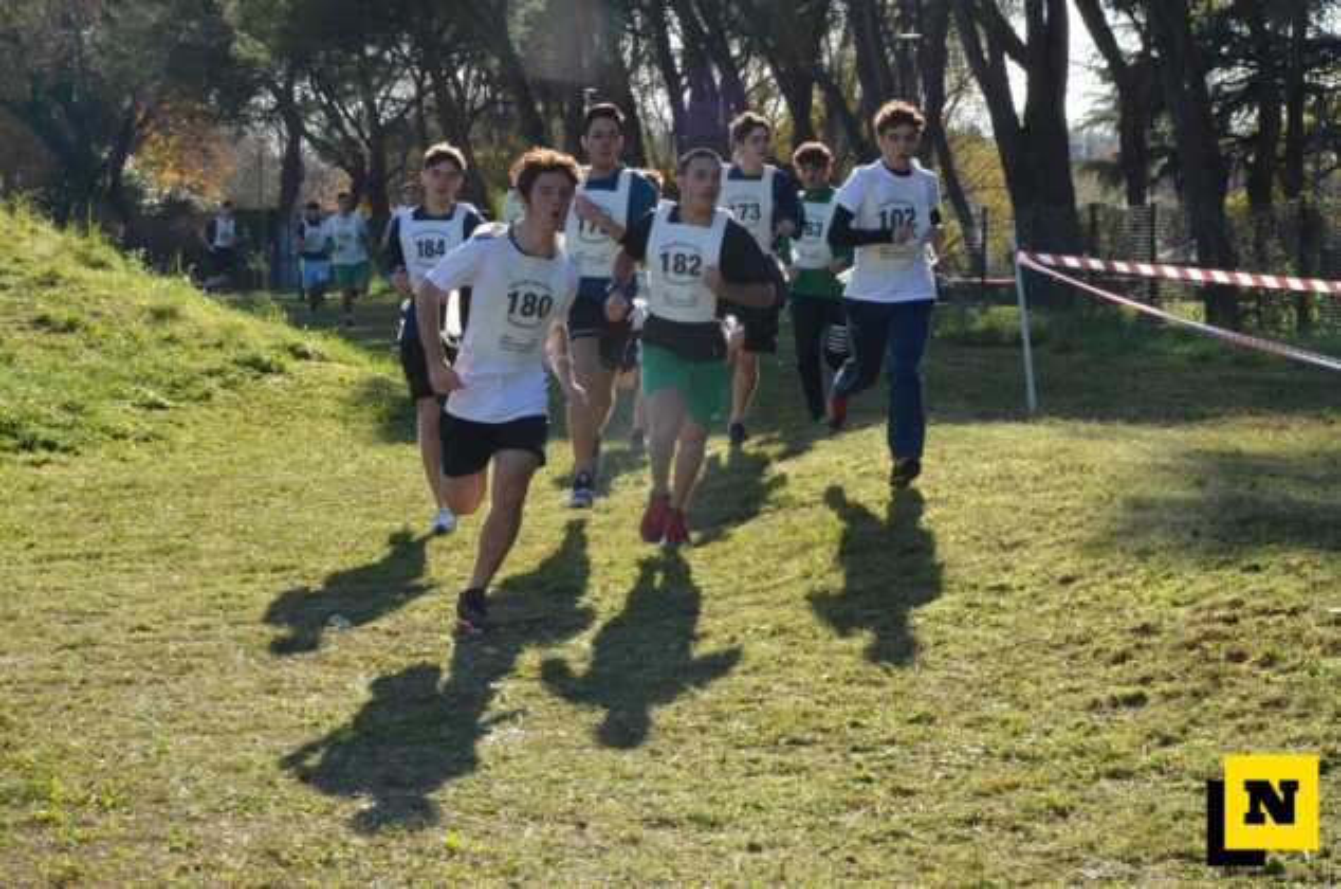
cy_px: 444
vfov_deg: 13.0
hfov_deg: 19.5
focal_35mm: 105
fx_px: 3903
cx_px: 670
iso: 1000
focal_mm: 70
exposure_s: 1/160
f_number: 22
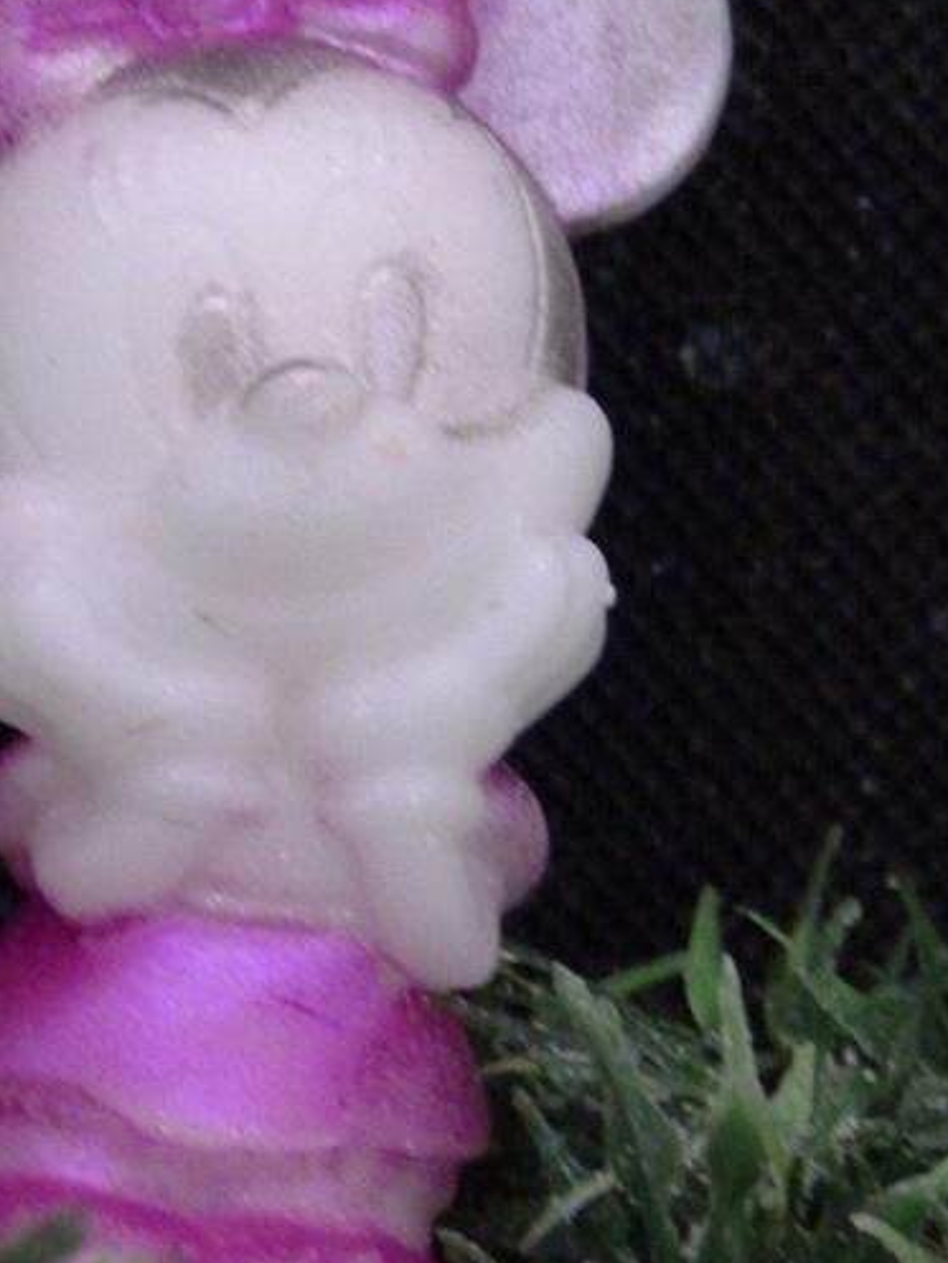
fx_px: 7044
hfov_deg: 7.7
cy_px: 536
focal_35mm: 193
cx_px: 295
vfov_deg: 10.2
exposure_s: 1/10
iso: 800
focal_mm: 20.1
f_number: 3.5
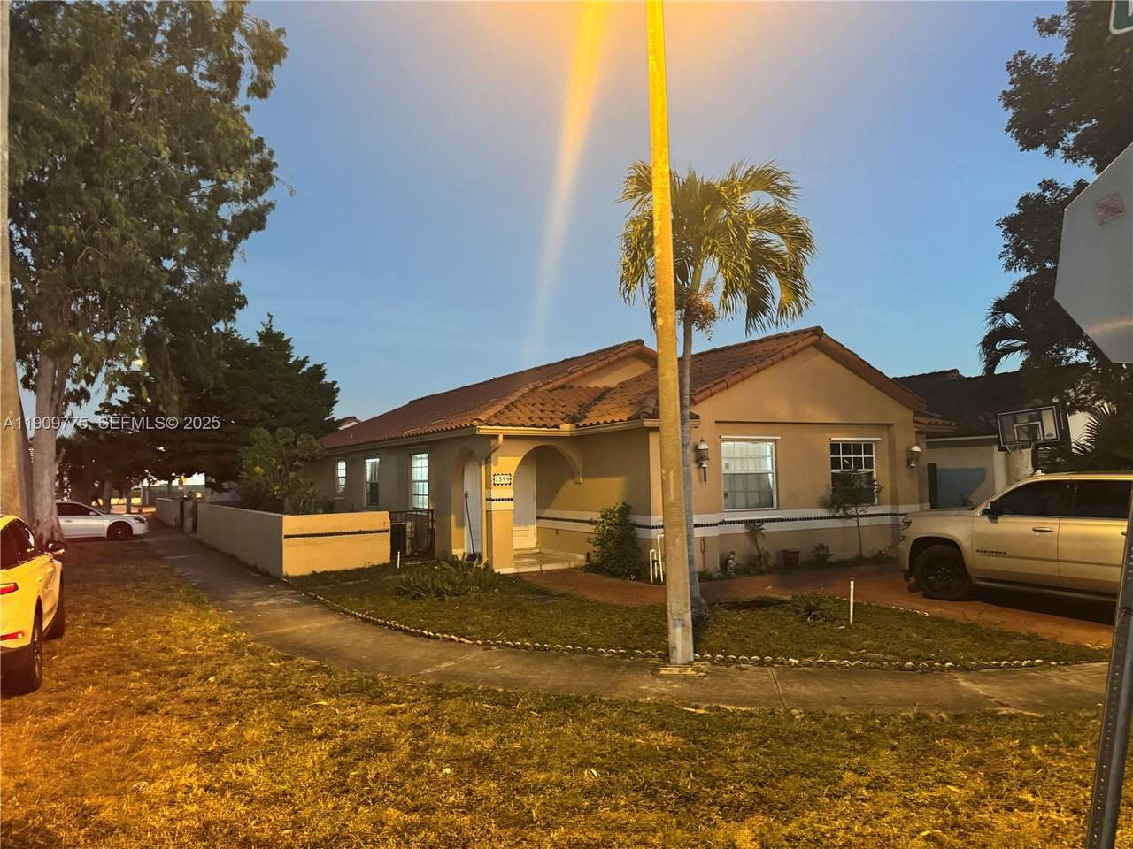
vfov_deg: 56.8
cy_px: 424
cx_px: 566
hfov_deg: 71.6
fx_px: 786
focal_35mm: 24
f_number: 1.78
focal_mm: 6.76
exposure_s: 1/30
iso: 800
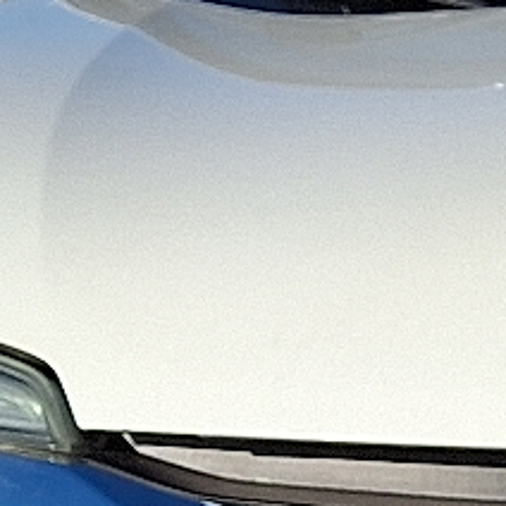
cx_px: 991
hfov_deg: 9.8
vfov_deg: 10.3
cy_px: 585
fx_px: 2762
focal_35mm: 167
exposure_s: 1/1667
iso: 25
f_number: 1.8
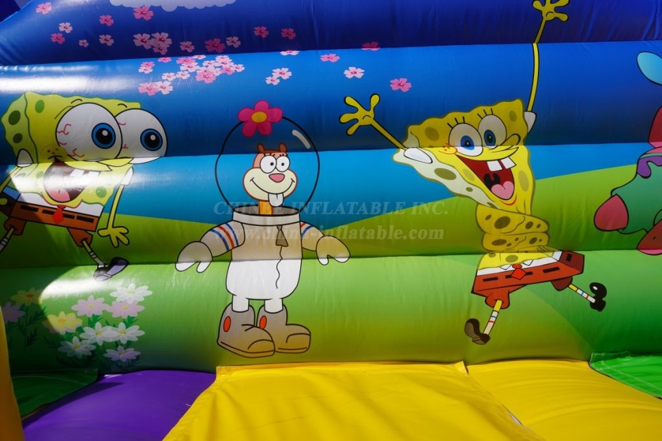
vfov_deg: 53.1
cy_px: 220
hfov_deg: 73.7
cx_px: 331
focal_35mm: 24
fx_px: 441
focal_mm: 16
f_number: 10
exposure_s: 1/400
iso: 100
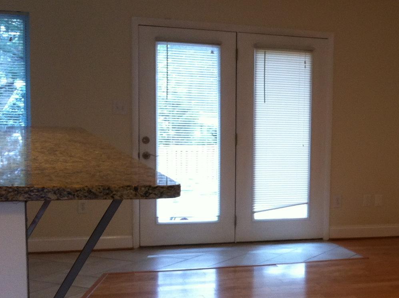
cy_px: 196
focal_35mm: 72
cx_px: 384
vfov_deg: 20.3
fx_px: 828
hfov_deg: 25.9
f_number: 2.8
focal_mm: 3.85
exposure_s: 1/30
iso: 100
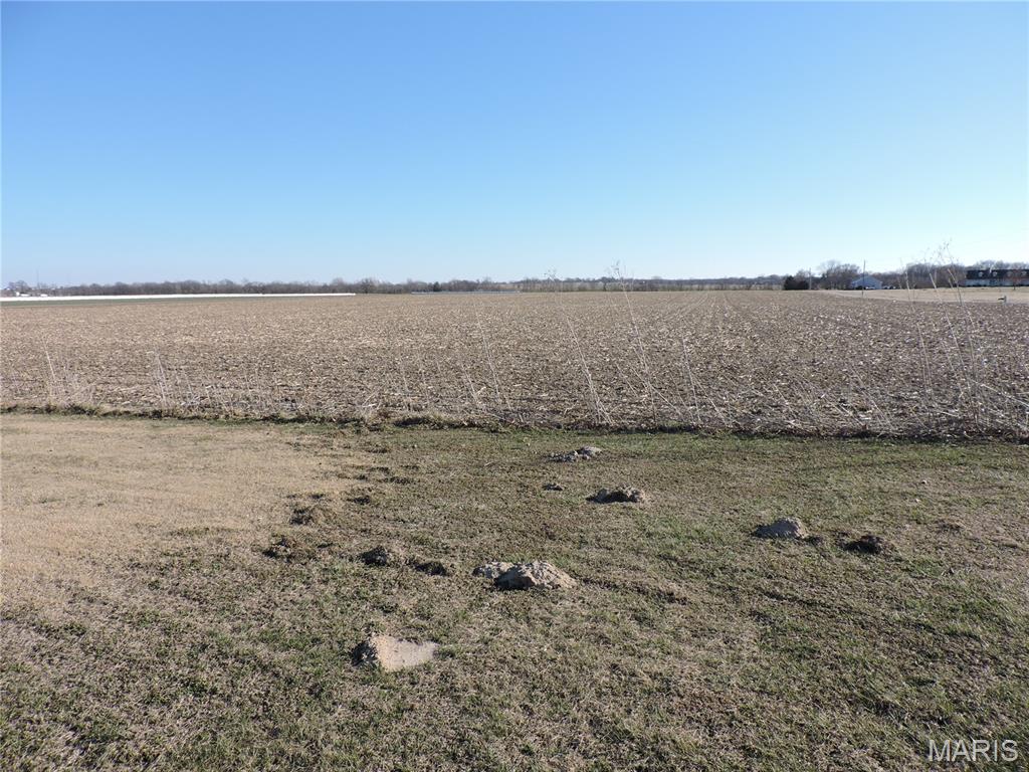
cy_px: 386
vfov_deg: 56.8
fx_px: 713
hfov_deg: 71.6
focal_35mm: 24
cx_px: 514
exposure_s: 1/1000
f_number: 3
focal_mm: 4.3
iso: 100
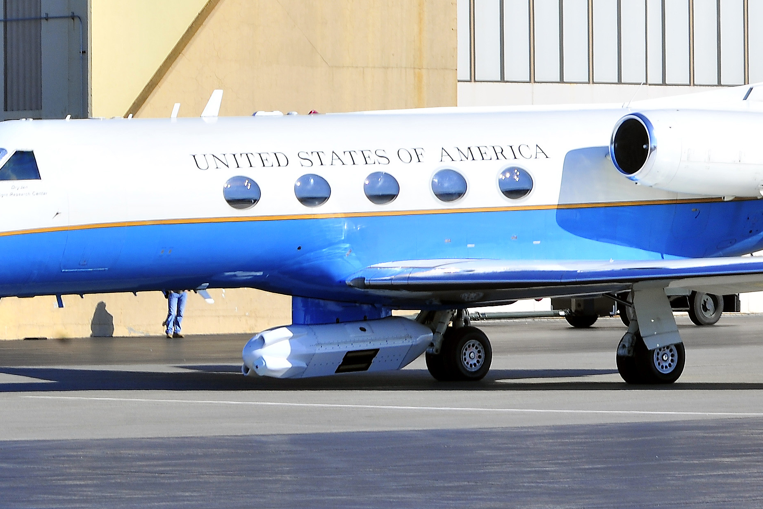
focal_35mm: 260
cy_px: -288
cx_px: 130
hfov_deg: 7.9
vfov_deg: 5.2
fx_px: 5511
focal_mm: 80
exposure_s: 1/100
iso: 100
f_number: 16
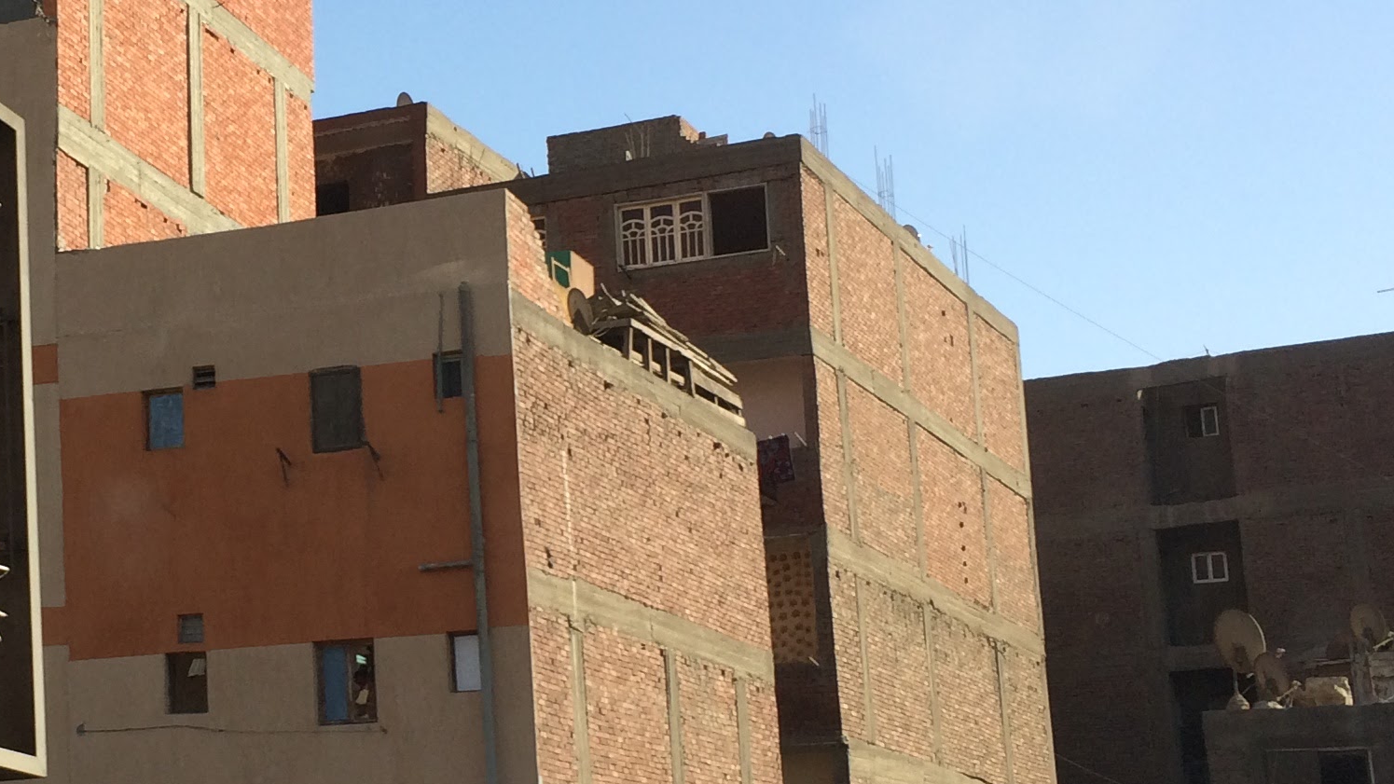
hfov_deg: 29.6
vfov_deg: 17.5
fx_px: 2551
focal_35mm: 69
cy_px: 440
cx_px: 215
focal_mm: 4.15
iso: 32
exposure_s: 1/1208
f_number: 2.2
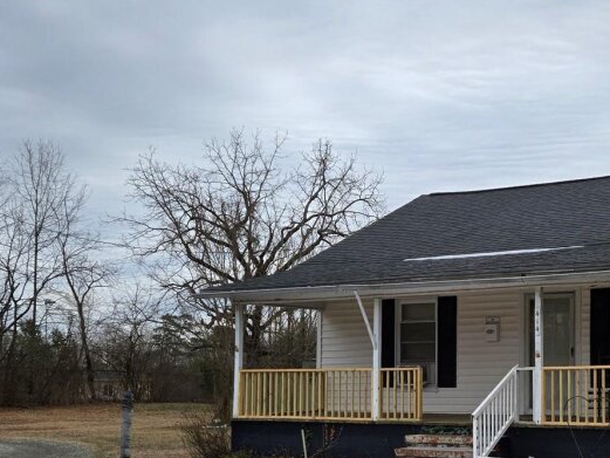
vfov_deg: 27.1
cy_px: 355
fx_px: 934
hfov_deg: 35.0
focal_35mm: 53
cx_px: 492
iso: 80
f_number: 1.8
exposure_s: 1/2775
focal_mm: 5.4
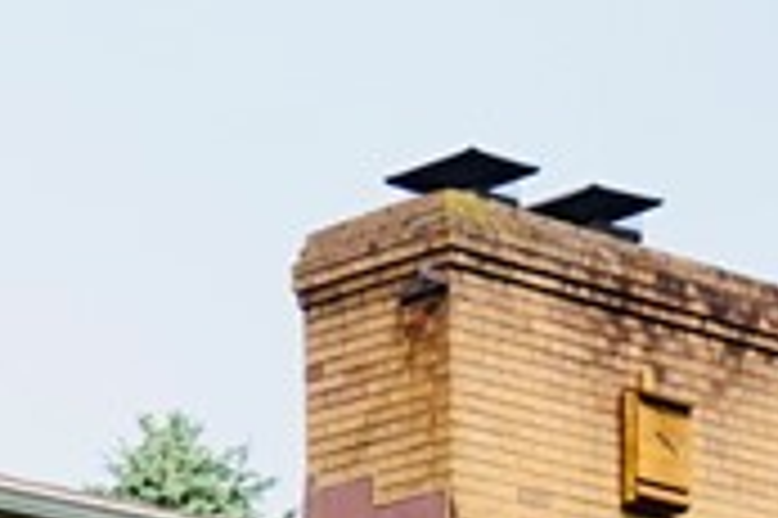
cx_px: -944
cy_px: 1013
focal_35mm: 151
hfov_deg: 11.7
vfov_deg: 8.6
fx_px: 3260
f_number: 11
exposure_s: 1/80
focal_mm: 16
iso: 100
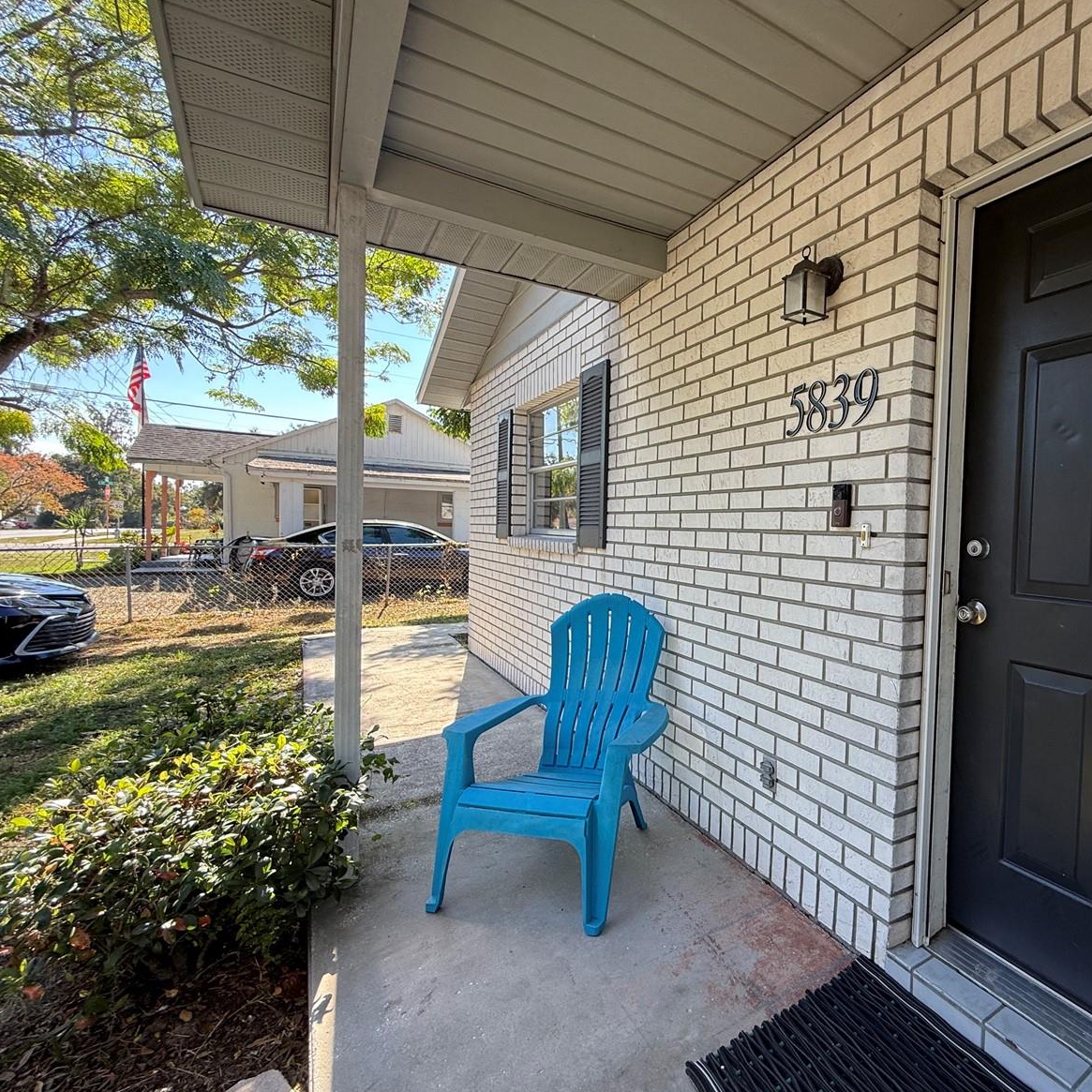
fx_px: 607
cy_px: 552
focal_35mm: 17
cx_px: 740
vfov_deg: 84.0
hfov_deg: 80.8
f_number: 2.2
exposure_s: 1/212
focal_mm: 2.22
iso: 50
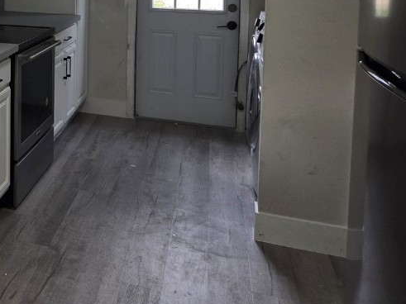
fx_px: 563
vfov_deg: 28.2
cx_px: 0
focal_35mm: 48
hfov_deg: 35.8
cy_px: -9
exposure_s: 1/120
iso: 40
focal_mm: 5.4
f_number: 1.8
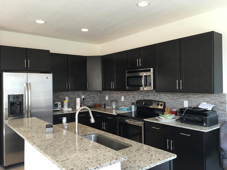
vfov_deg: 48.2
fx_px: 190
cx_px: 114
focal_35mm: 29
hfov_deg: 61.7
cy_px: 85
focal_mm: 4.15
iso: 50
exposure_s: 1/15
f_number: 2.2
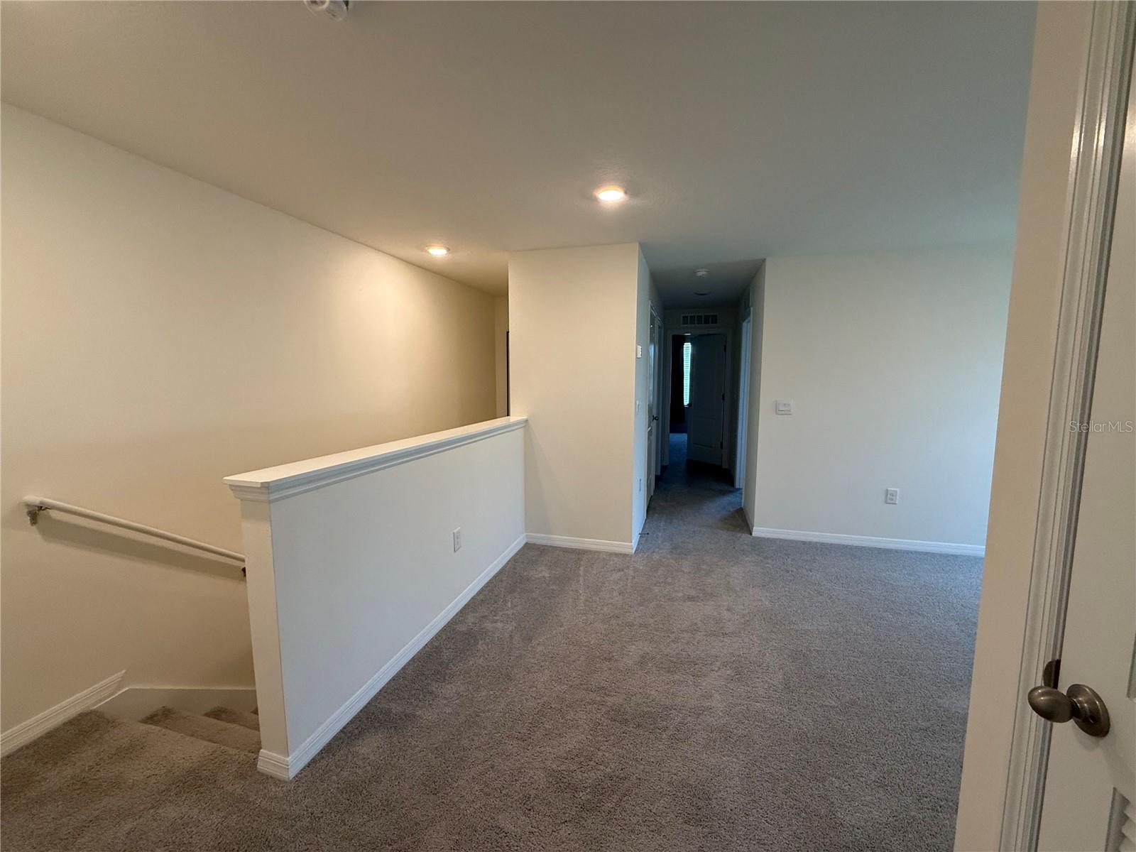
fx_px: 459
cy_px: 426
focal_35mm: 14
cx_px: 568
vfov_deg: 85.7
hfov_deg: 102.1
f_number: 2.2
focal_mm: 2.22
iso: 250
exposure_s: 1/120
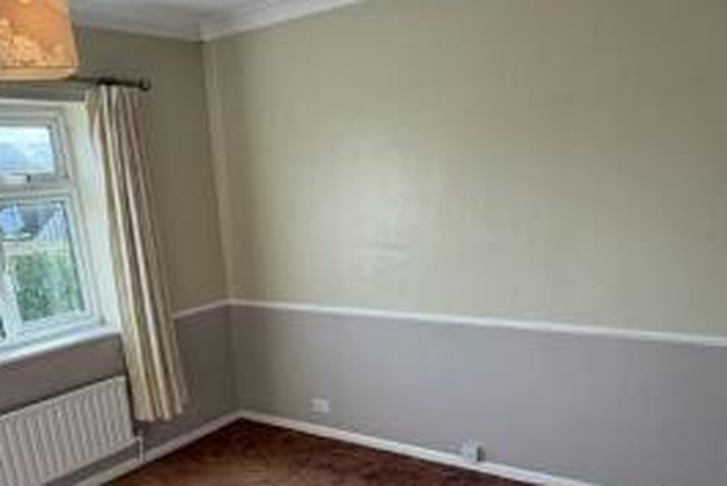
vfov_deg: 38.1
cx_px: 298
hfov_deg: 58.3
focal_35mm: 32
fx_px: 647
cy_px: 446
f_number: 2.2
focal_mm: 2.22
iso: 32
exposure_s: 1/100
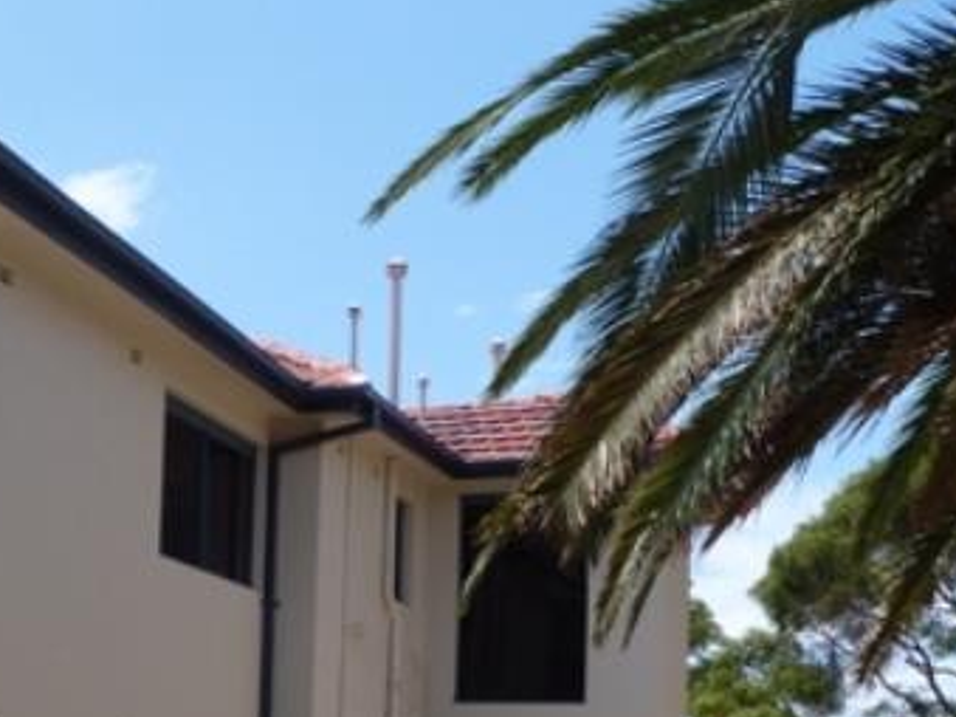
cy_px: 745
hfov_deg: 30.0
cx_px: -42
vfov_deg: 23.6
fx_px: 1629
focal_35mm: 59
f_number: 5.6
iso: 80
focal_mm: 4.5
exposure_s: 1/250
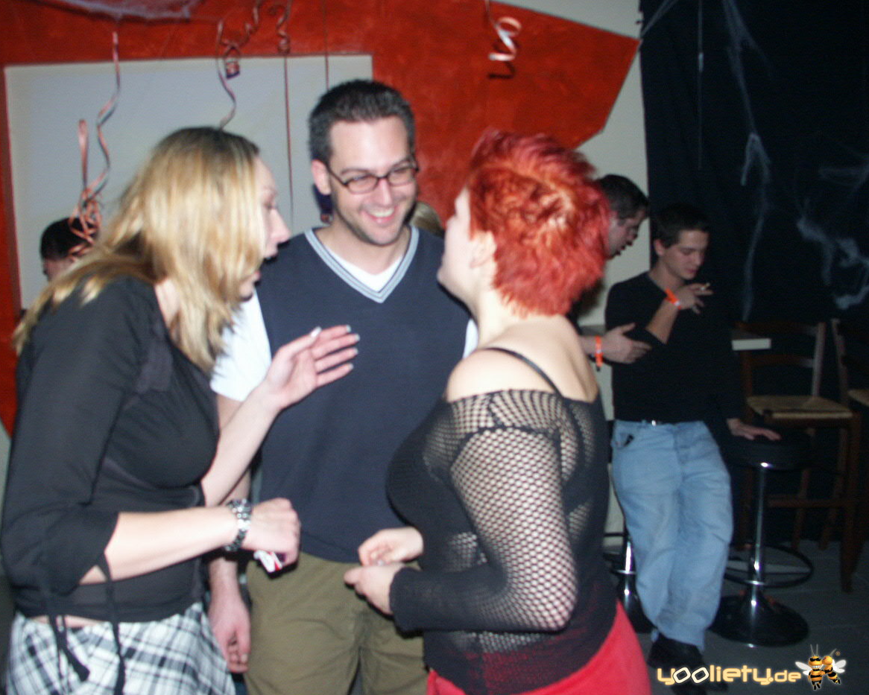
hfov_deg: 58.7
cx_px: 394
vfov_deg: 48.5
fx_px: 772
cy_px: 340
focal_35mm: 30
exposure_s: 1/45
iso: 200
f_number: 2.8
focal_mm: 7.21
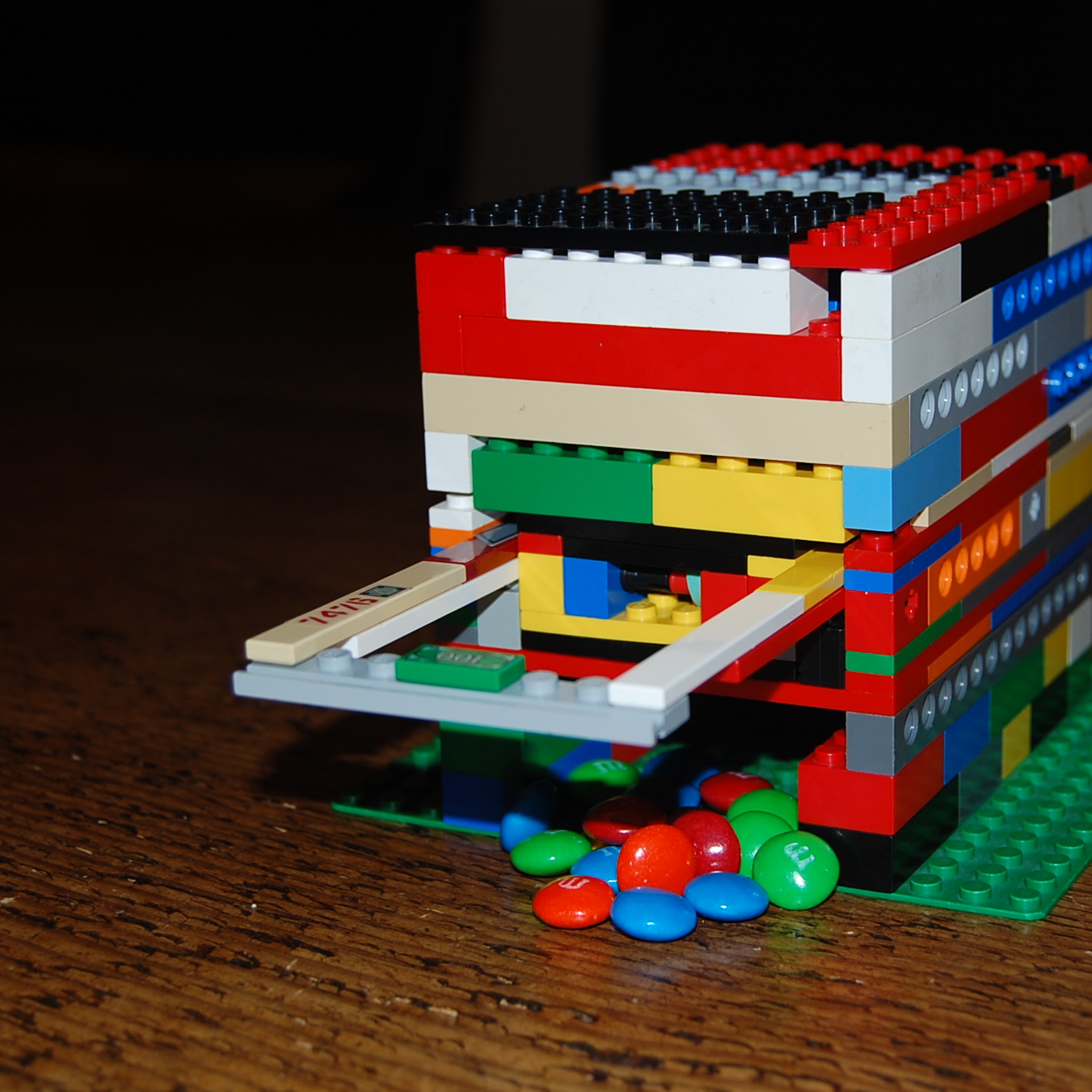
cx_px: 689
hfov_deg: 25.3
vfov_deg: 25.4
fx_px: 2427
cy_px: 505
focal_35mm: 68
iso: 200
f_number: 5.6
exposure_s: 1/125
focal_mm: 32
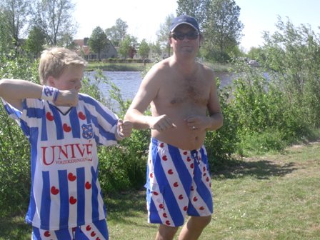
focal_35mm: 45
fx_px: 416
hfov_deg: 42.1
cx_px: 160
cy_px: 120
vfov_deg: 32.2
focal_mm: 6.7
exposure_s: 1/171
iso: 70
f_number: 5.8
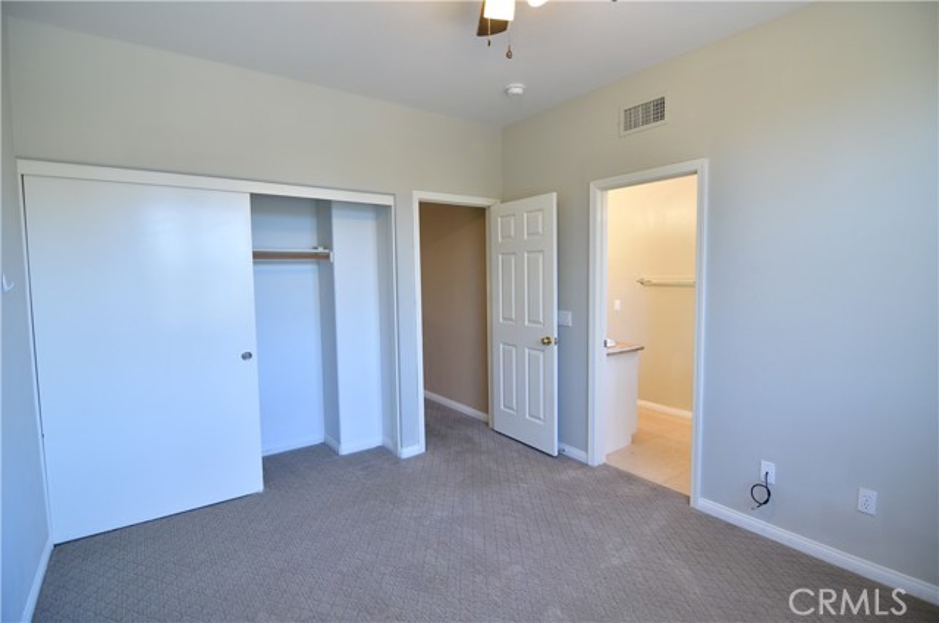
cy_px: 312
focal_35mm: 16
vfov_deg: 73.6
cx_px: 470
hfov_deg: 96.8
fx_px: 417
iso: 400
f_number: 2.8
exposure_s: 1/100
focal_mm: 11
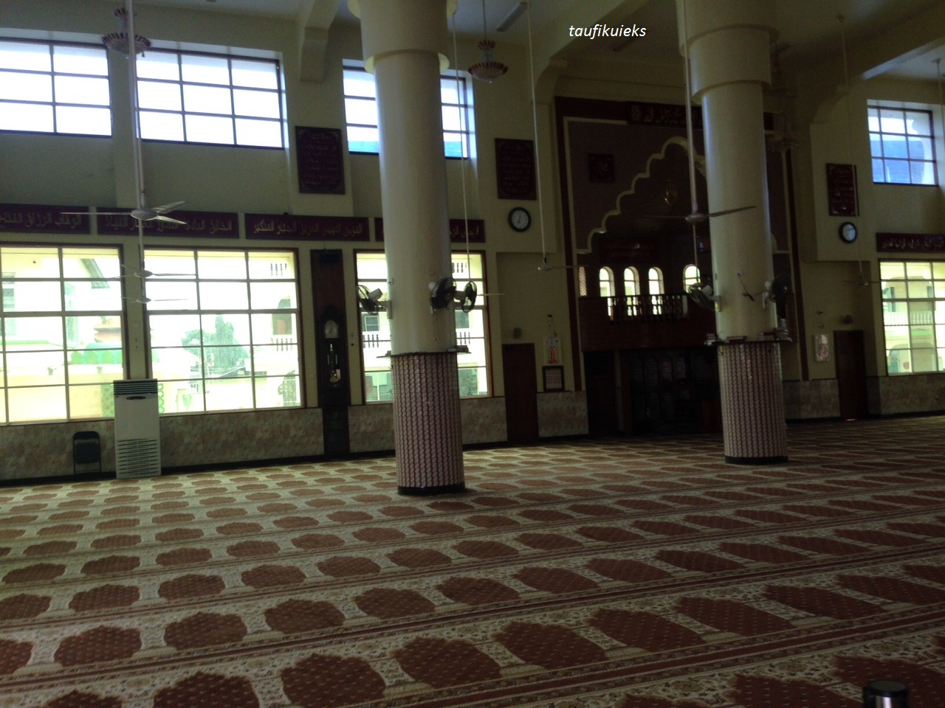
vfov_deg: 42.9
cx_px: 472
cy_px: 354
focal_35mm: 33
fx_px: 901
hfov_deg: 55.4
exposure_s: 1/120
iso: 80
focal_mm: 4.12
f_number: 2.4
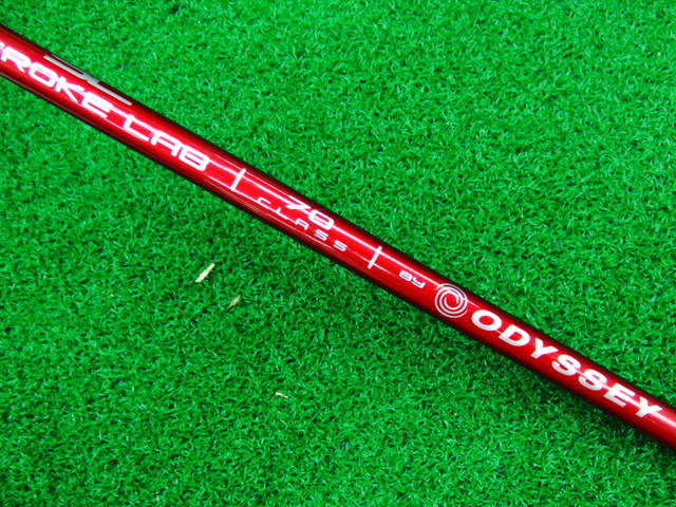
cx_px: 338
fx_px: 723
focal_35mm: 37
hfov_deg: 50.1
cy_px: 254
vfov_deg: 38.7
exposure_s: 1/25
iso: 400
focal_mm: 6.42
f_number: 3.6
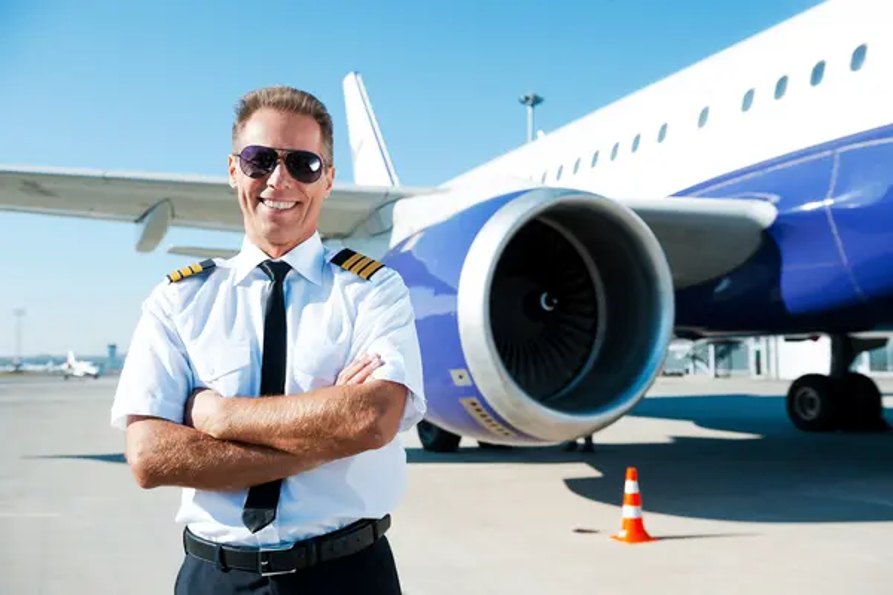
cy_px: 298
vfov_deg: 36.9
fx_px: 893
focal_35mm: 36
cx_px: 446
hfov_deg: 53.1
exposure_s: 1/1250
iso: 200
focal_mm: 36
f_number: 4.5
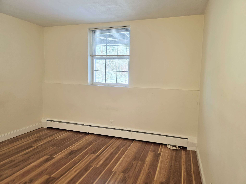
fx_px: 163
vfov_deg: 58.9
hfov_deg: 73.9
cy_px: 92
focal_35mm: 23
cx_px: 123
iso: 125
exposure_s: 1/120
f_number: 1.7
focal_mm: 6.3
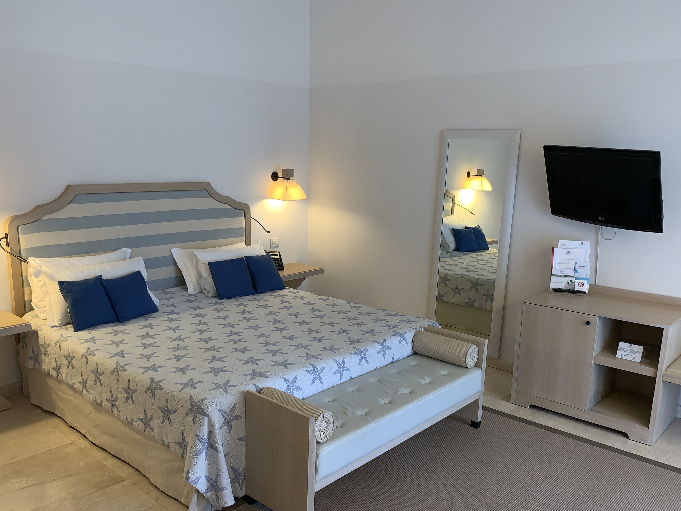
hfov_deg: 59.9
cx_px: 318
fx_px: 590
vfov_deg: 46.7
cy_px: 290
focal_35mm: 30
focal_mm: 4.25
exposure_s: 1/25
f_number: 1.8
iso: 25
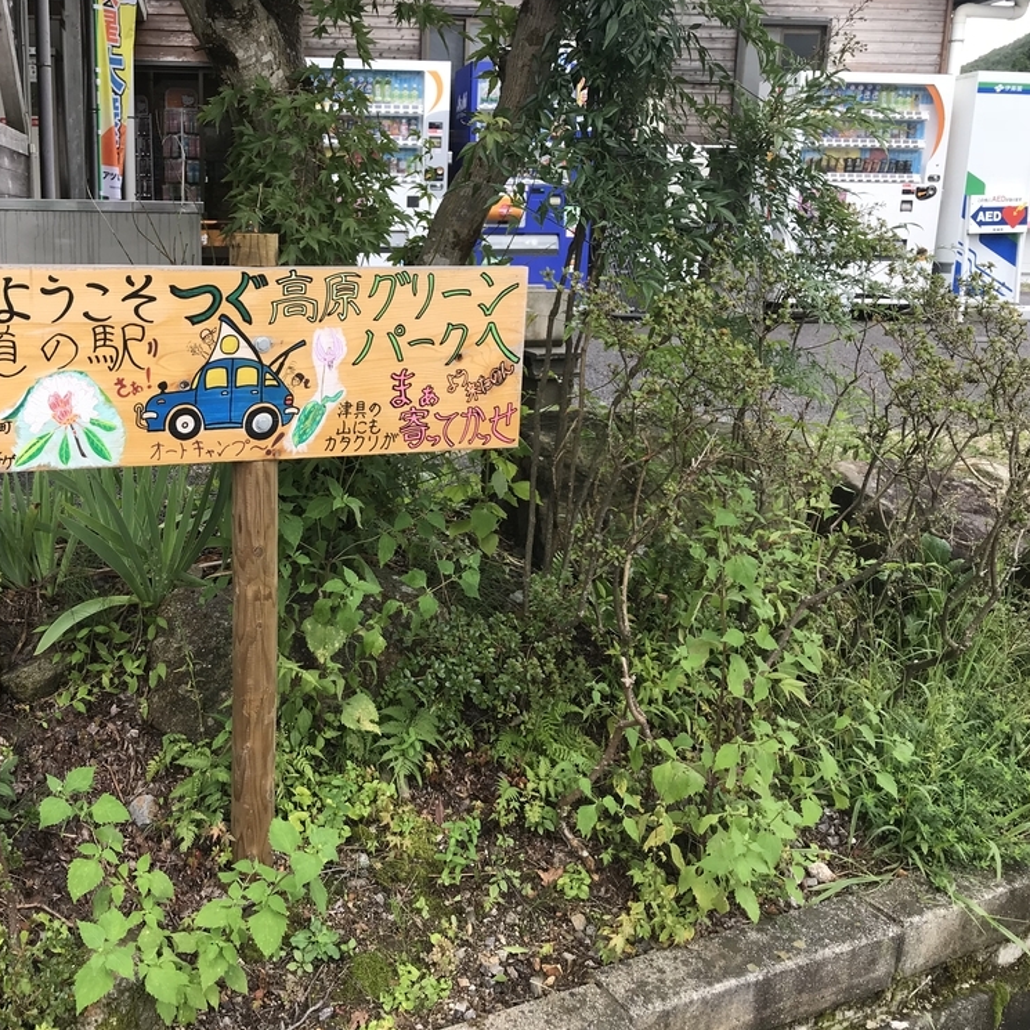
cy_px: 505
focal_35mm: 34
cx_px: 344
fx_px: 1145
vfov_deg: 48.4
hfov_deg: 47.7
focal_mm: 3.99
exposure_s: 1/476
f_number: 1.8
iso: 20
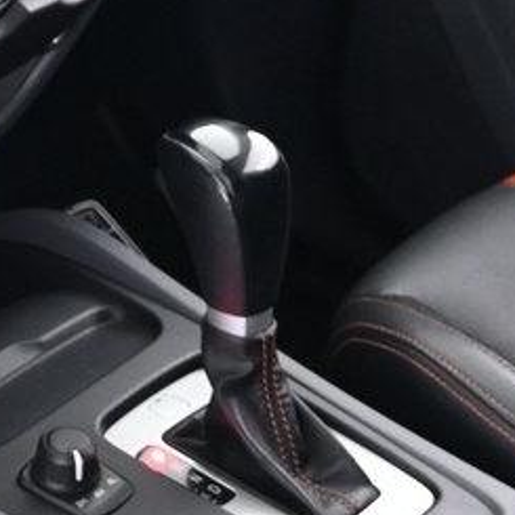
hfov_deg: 12.8
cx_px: -4
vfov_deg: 12.9
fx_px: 2272
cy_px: 179
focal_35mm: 135
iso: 1600
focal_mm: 16
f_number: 3.5
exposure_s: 1/6
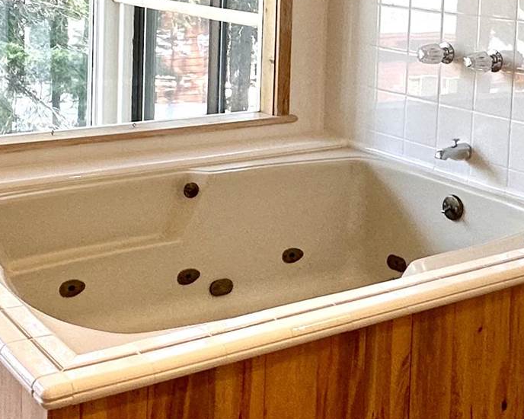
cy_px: -23
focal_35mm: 61
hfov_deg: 30.9
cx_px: 226
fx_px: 946
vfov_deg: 23.6
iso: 160
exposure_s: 1/120
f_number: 2.2
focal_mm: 2.22
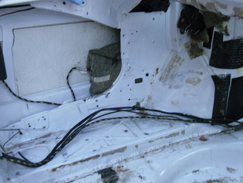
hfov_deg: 43.8
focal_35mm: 43
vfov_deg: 33.6
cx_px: 125
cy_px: 85
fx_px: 302
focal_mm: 6.3
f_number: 3.5
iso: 200
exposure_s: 1/45
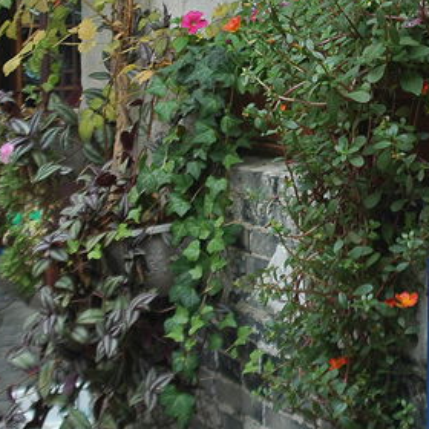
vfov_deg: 16.9
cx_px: 421
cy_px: 79
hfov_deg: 16.7
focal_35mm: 102
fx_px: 1430
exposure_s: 1/60
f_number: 6.3
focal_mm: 28
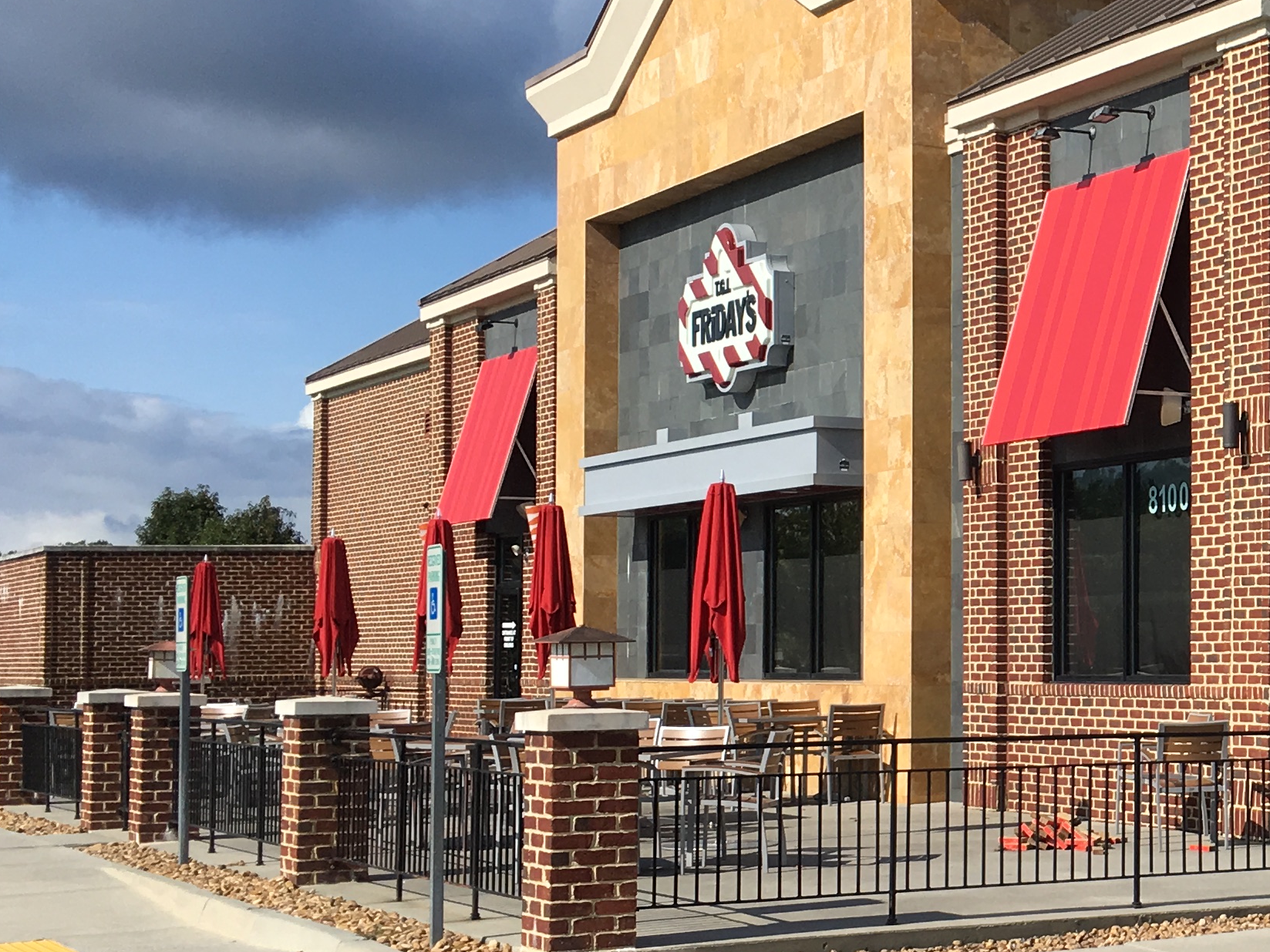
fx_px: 2605
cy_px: 513
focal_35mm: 71
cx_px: 1496
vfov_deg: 20.7
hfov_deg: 24.9
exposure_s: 1/1923
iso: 25
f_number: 2.2
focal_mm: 4.15
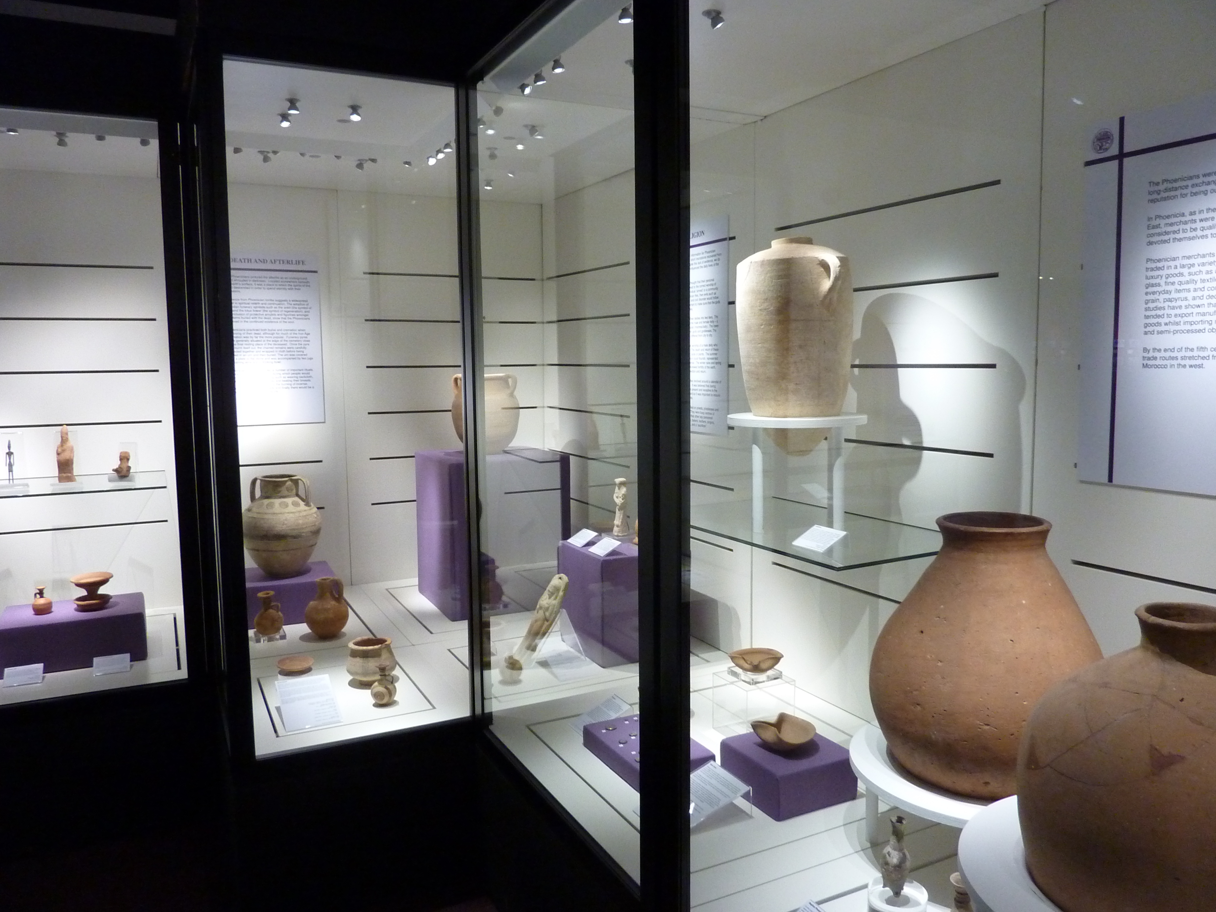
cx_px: 608
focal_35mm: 25
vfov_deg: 54.9
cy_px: 456
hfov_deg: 69.4
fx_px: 878
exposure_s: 1/25
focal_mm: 4.1
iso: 400
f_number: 3.3
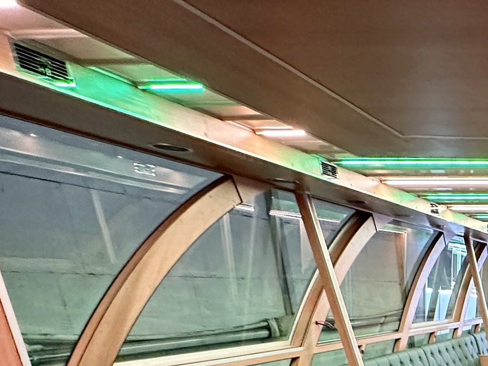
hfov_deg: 33.6
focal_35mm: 40
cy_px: 477
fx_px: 564
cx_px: 638
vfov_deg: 29.1
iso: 800
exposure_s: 1/51
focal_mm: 2.22
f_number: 2.2
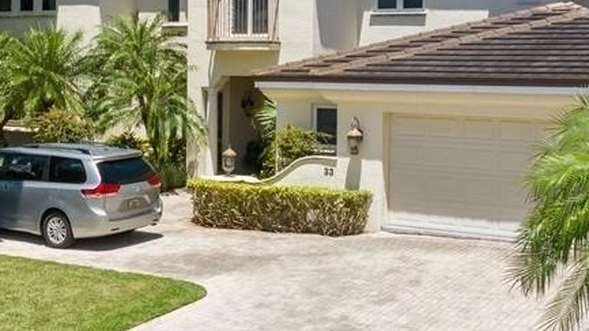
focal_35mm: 61
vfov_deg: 19.5
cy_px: 77
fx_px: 952
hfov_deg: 34.3
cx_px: 254
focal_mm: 10.26
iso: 100
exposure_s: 1/500
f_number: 5.6
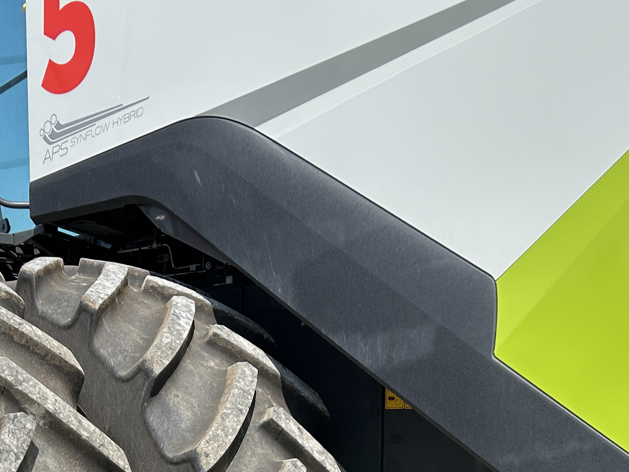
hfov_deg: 29.8
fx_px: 1163
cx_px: 167
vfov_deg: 21.2
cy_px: 576
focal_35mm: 64
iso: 50
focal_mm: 5.7
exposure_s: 1/2571
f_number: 1.5
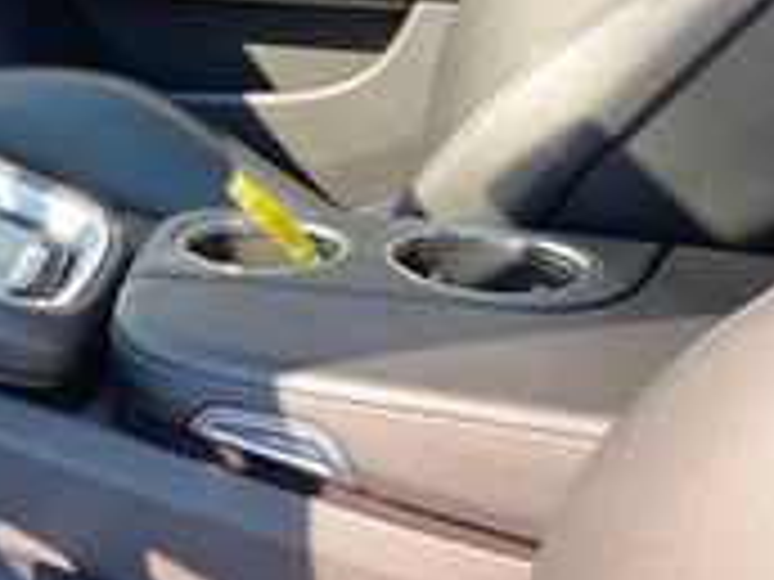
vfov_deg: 14.2
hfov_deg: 17.6
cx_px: -261
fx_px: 2325
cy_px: 387
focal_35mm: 104
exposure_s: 1/121
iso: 40
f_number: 1.8
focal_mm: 3.99
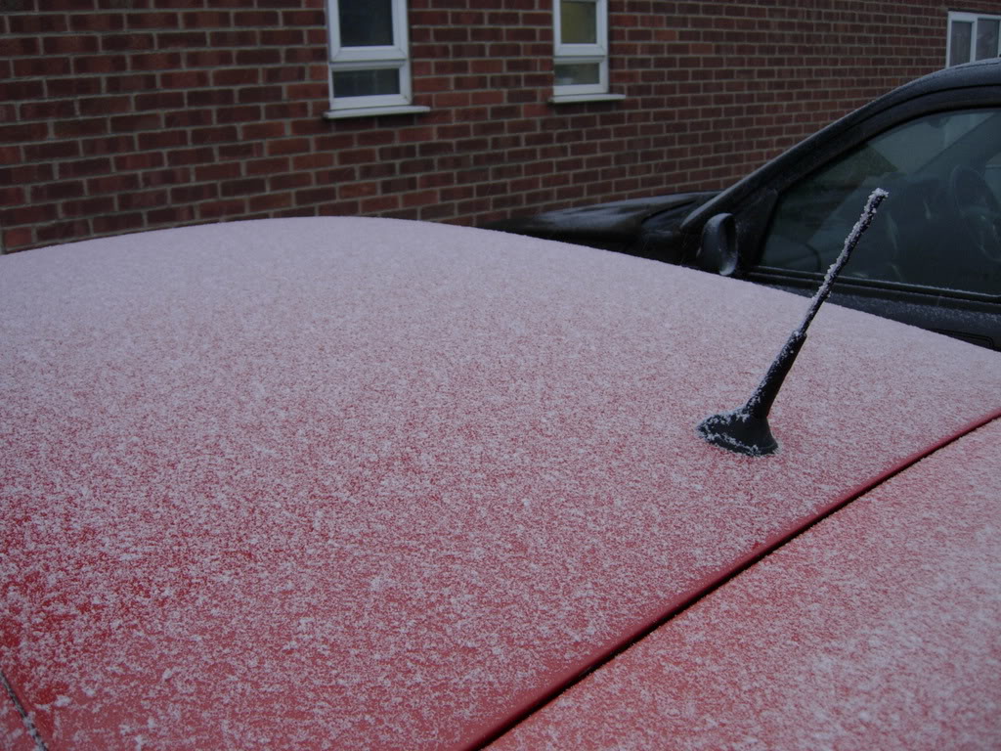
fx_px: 1041
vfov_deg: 39.7
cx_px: 500
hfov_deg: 51.4
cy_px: 376
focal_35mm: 36
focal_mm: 7.5
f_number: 3.4
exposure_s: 1/111
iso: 50
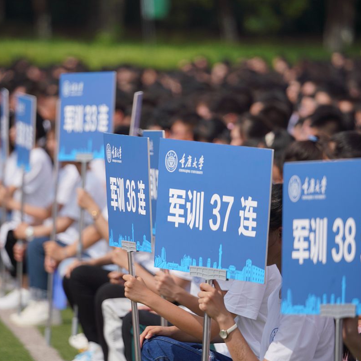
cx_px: 135
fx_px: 6041
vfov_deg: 3.4
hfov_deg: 3.4
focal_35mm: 512
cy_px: 181
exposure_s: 1/800
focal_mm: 400
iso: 125
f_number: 6.3
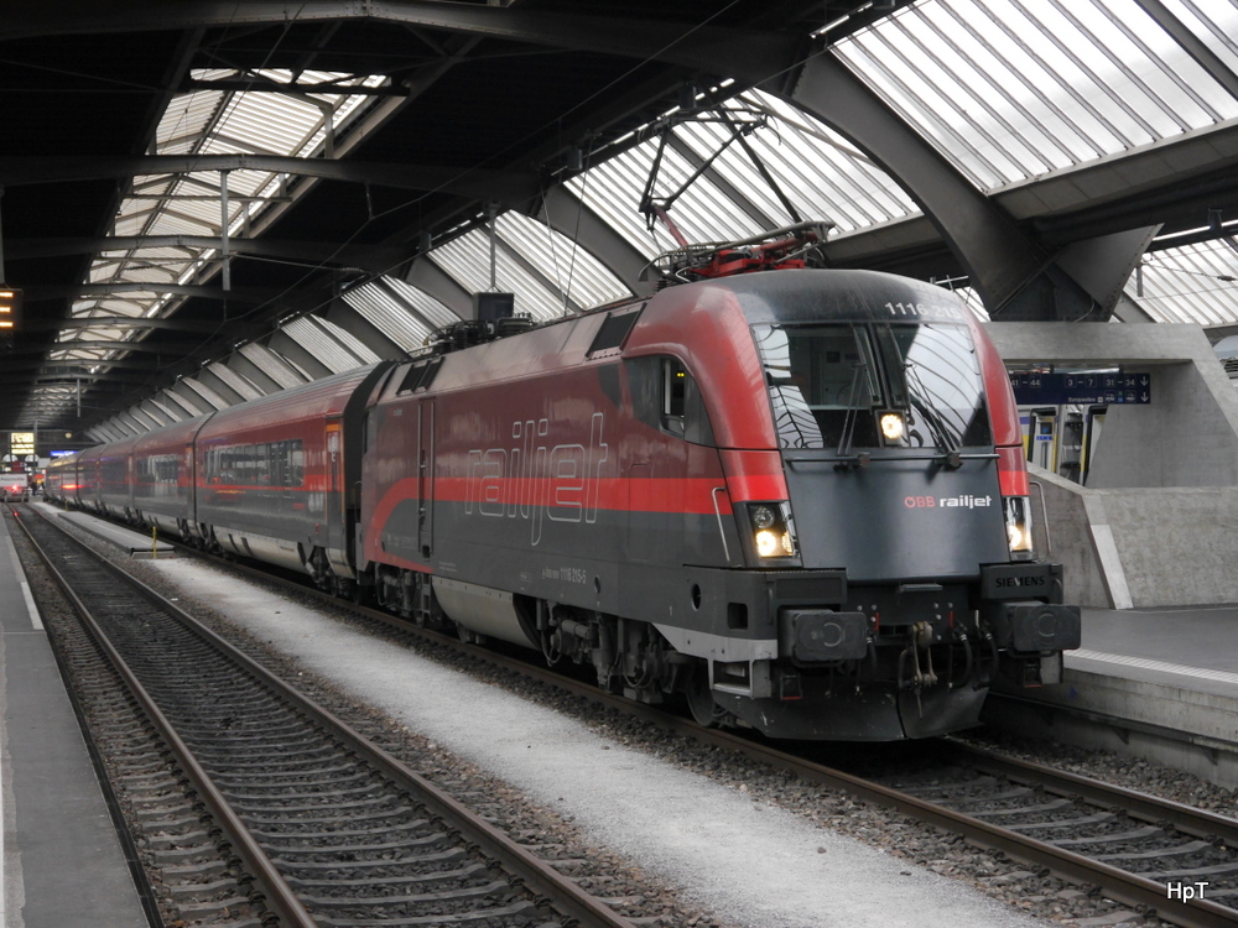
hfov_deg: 31.2
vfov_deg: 23.7
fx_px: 2217
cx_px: 619
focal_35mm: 62
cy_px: 464
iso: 1000
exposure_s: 1/60
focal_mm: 31
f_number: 5
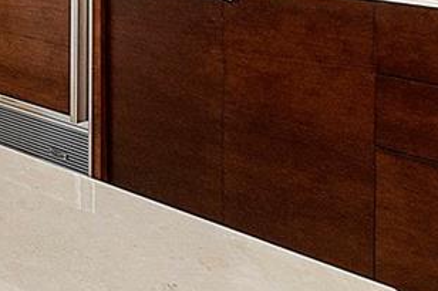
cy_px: -143
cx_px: -162
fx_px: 948
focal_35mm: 78
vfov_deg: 16.0
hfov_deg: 22.6
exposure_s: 1/80
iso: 250
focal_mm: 10
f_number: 10
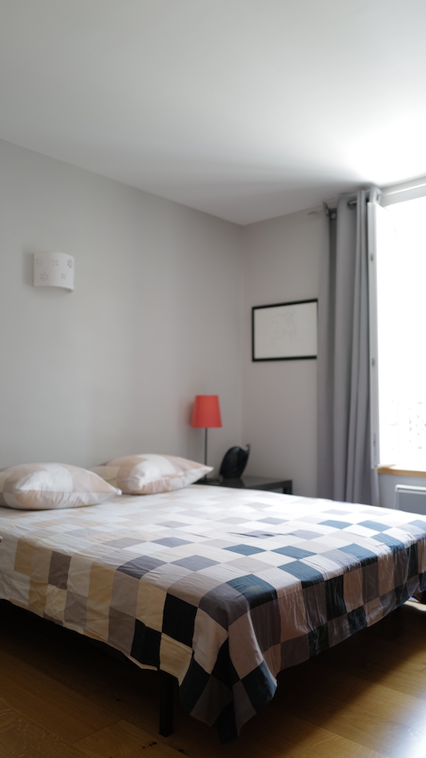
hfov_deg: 38.9
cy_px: 387
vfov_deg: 64.3
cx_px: 226
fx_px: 603
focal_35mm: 30
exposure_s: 1/50
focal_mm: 28
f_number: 1.7
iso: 250
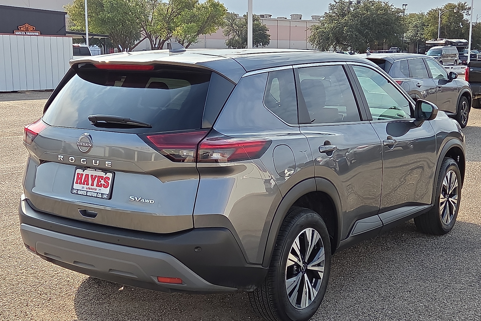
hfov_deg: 37.5
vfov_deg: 25.5
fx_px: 708
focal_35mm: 53
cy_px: 172
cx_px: 238
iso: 25
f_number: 1.8
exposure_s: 1/909
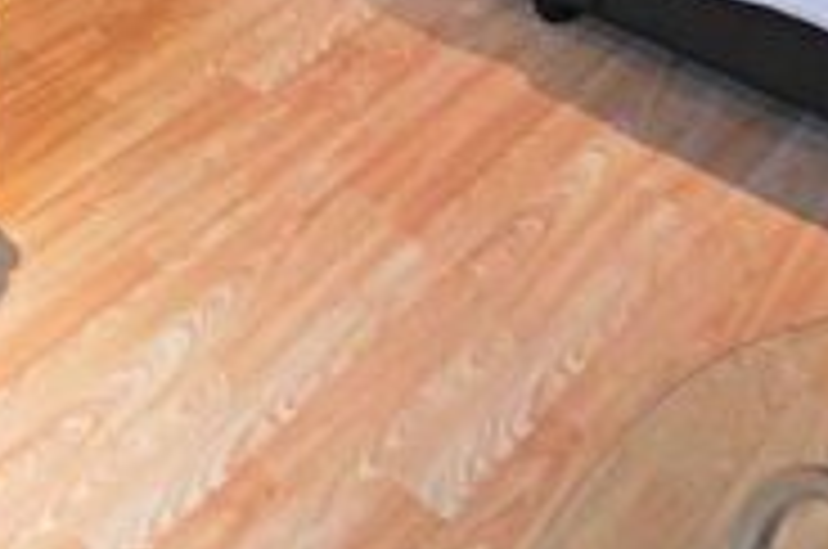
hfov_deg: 30.3
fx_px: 1309
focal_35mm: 57
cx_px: -144
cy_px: -349
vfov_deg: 19.5
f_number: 5
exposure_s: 1/8
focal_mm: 10
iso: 1000
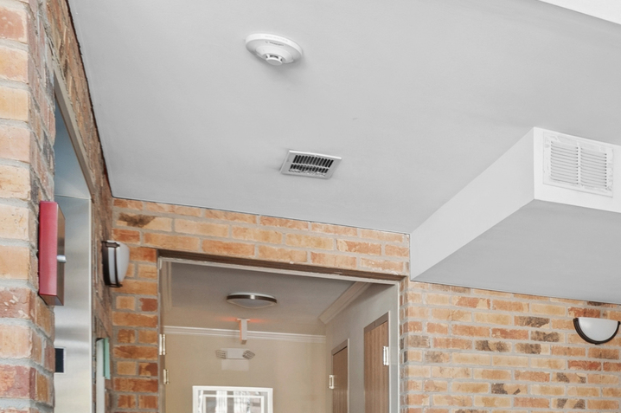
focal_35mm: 44
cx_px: 672
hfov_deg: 37.6
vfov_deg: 28.2
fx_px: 760
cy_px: 427
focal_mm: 13
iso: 250
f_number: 8
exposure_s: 1/2.5
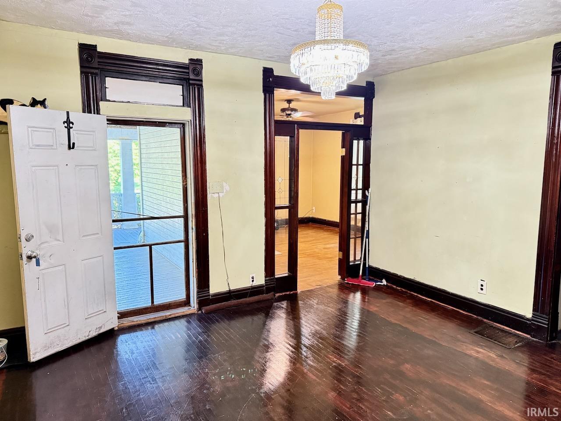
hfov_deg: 71.6
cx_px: 280
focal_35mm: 24
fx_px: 389
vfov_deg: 56.8
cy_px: 210
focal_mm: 6.76
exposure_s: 1/40
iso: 640
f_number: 1.78
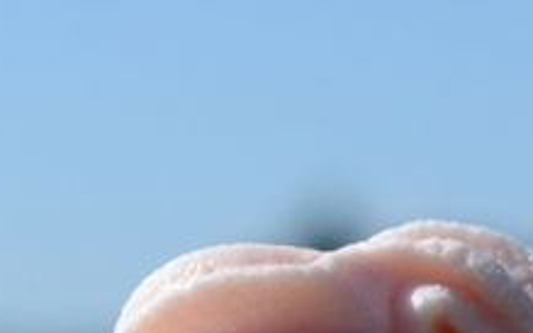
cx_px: 333
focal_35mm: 279
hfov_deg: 7.5
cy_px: 604
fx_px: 4054
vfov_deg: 4.7
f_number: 8
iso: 125
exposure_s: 1/400
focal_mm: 50
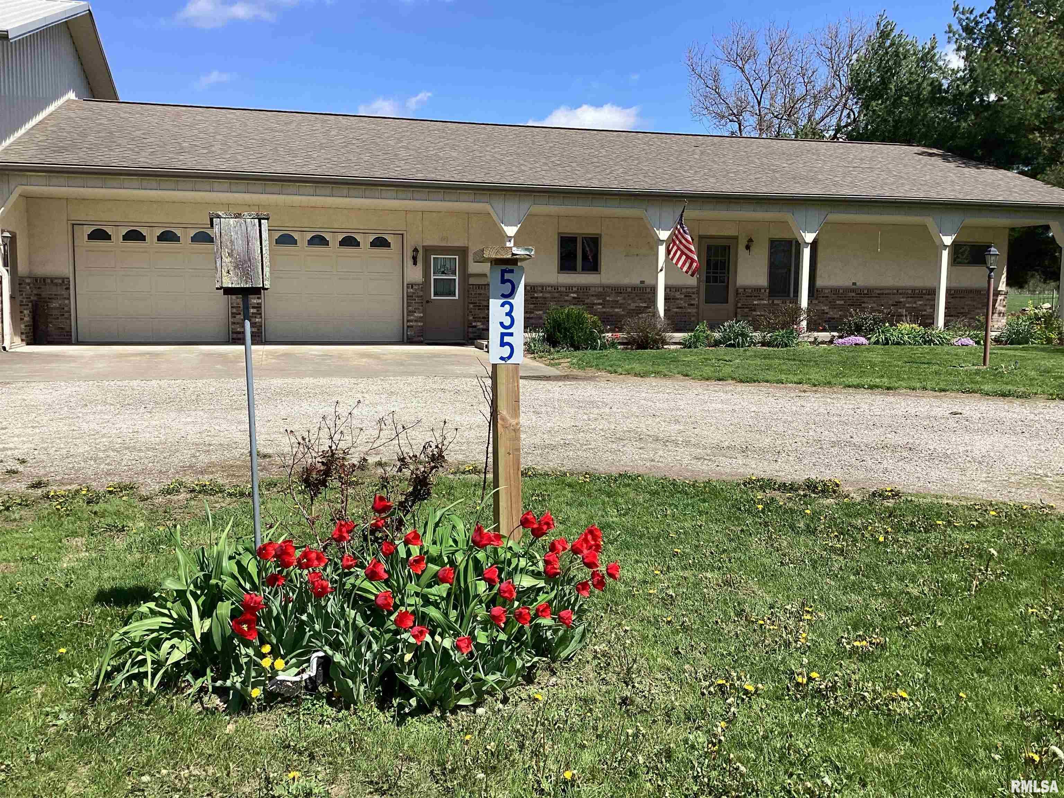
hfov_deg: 58.4
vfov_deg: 45.4
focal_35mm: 31
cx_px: 532
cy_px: 399
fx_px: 953
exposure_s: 1/1314
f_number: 2.4
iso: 25
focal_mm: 3.3
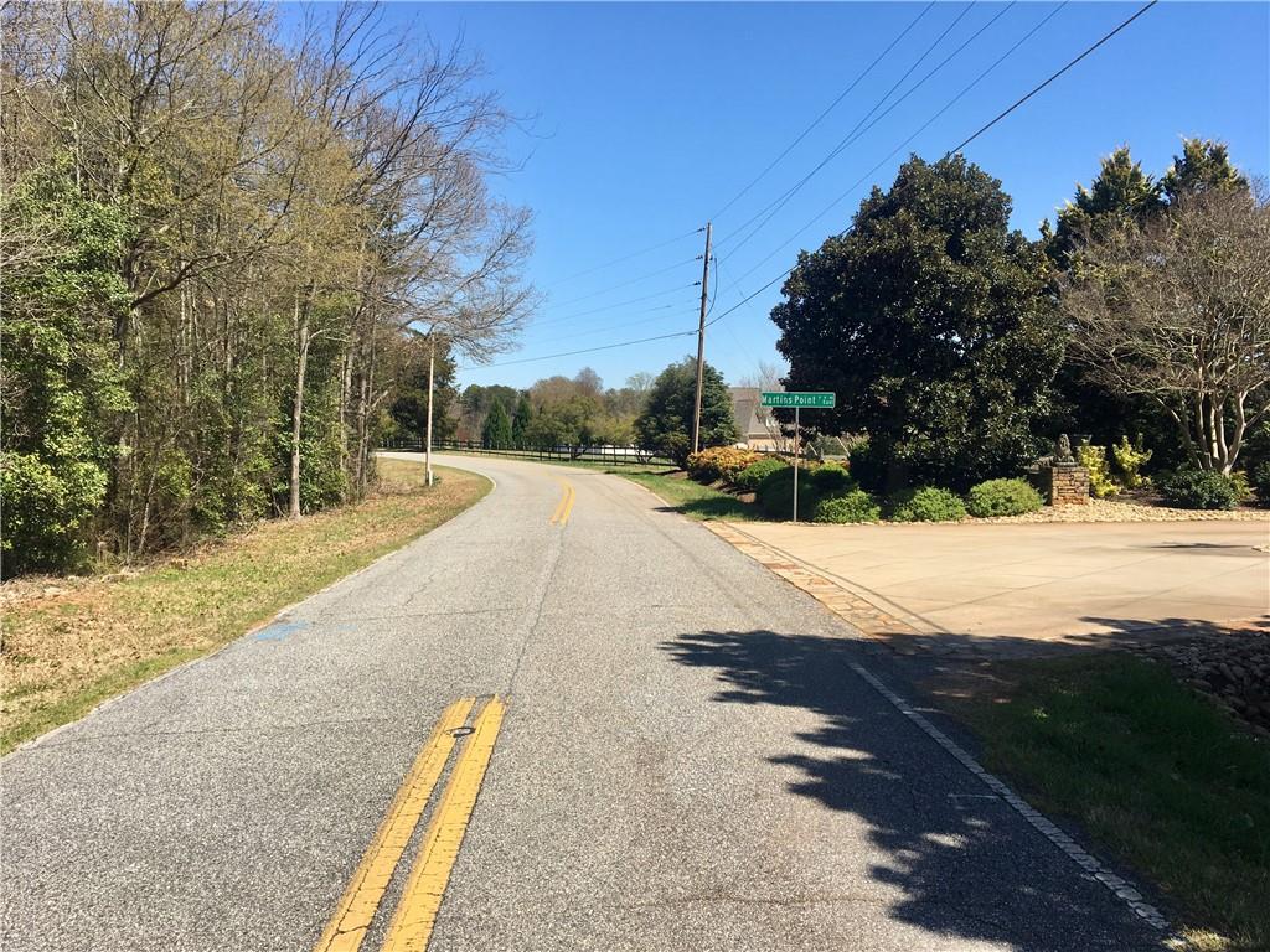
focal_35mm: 29
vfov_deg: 48.2
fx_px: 1064
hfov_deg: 61.7
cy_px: 476
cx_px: 635
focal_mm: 4.15
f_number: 2.2
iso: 25
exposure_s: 1/1221
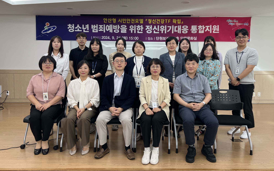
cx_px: 136
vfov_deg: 44.3
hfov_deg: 66.5
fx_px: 209
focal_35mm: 28
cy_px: 69
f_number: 1.5
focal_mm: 5.7
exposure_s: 1/120
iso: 100
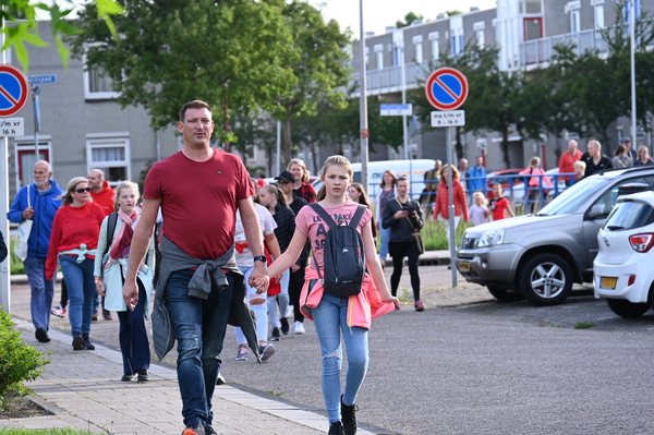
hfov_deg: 13.7
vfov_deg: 9.1
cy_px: 218
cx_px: 327
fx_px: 2723
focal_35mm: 150
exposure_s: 1/400
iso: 400
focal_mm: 150
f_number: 6.3
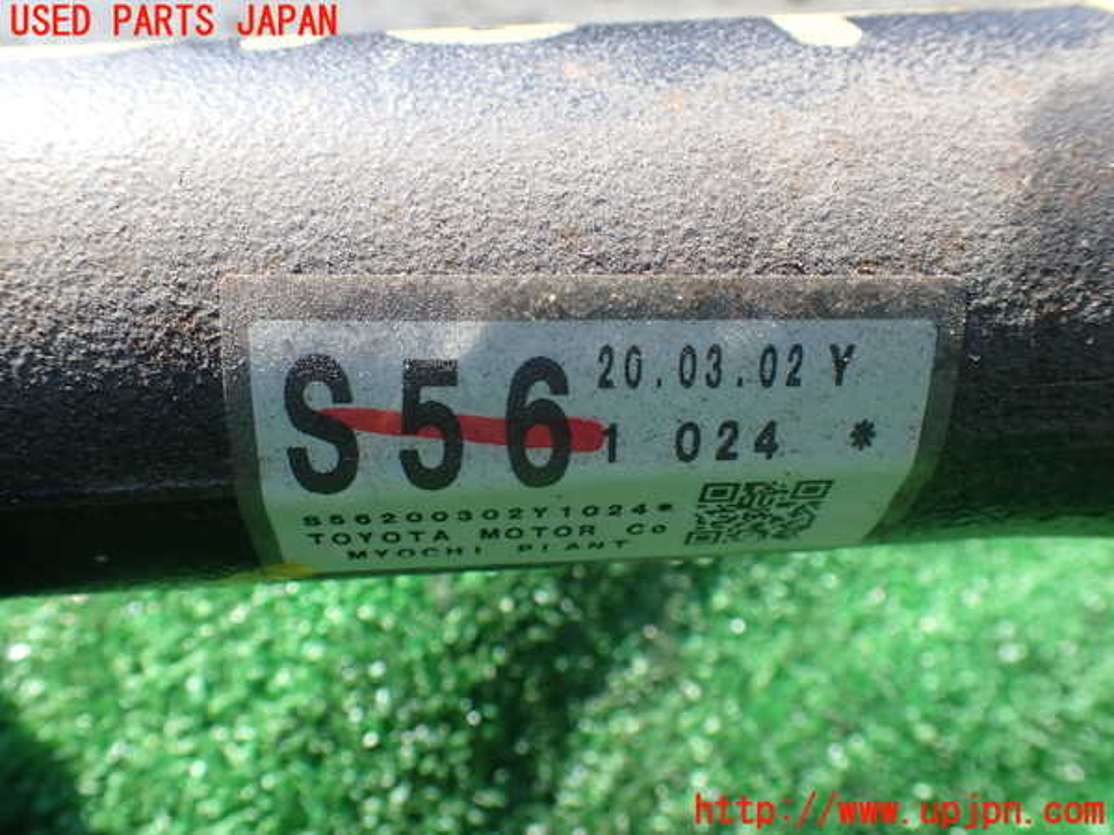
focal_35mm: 30
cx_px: 557
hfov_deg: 60.0
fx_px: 965
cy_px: 418
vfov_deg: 46.8
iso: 100
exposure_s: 1/320
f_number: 3.2
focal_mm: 5.4
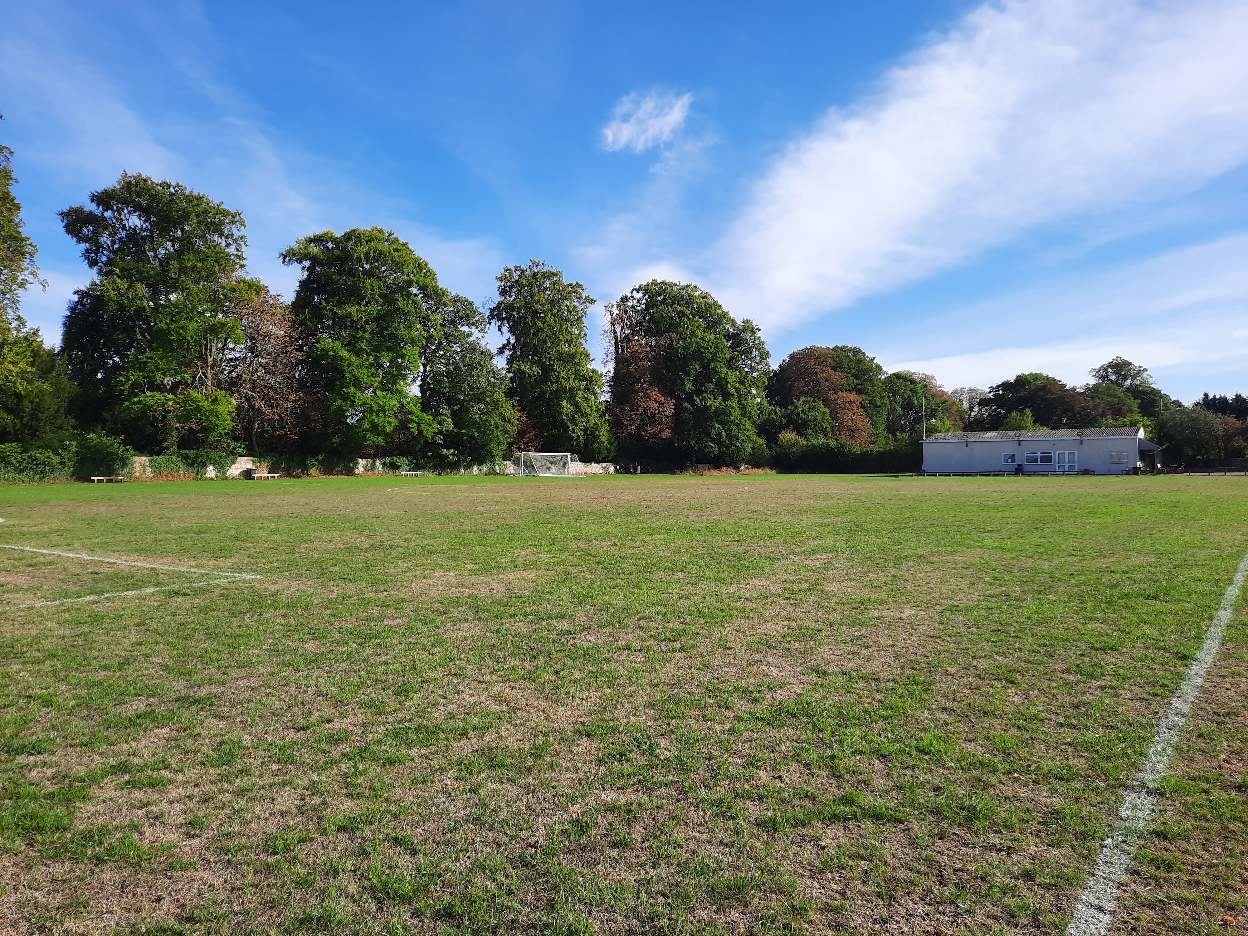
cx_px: 624
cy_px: 468
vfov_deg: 54.9
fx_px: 901
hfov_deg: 69.4
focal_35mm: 25
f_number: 2
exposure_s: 1/763
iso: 32
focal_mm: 4.6
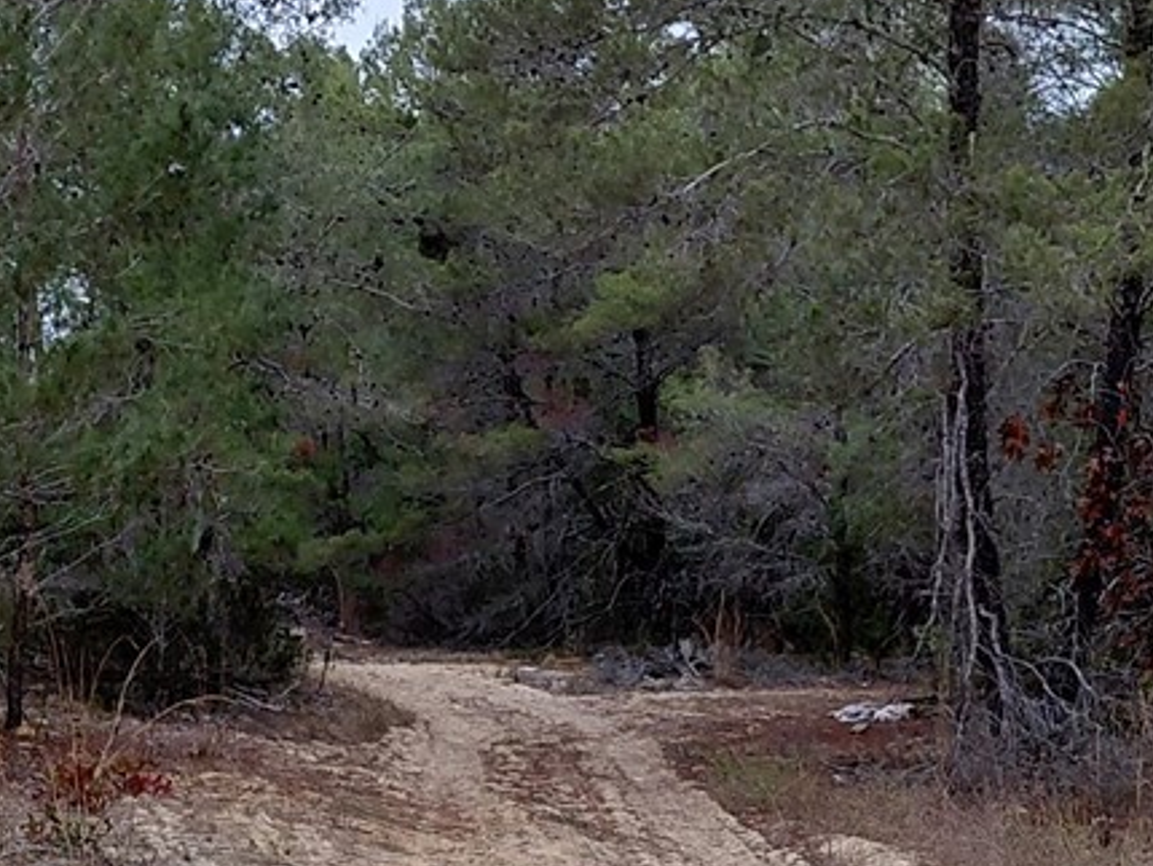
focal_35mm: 93
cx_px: 703
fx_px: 3099
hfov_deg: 21.0
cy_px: 1311
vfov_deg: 14.8
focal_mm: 4.69
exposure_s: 1/1057
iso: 50
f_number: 1.8
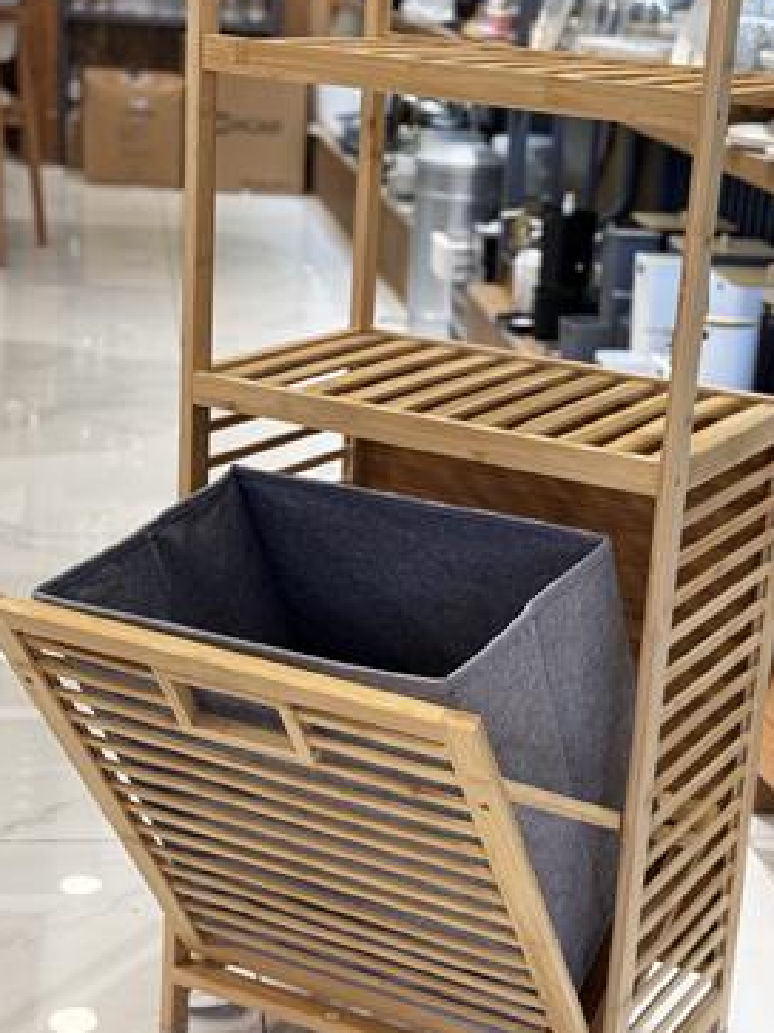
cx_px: 484
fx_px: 1999
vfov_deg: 28.9
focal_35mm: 67
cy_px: 589
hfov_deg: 21.9
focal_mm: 6.86
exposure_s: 1/100
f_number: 1.78
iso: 100
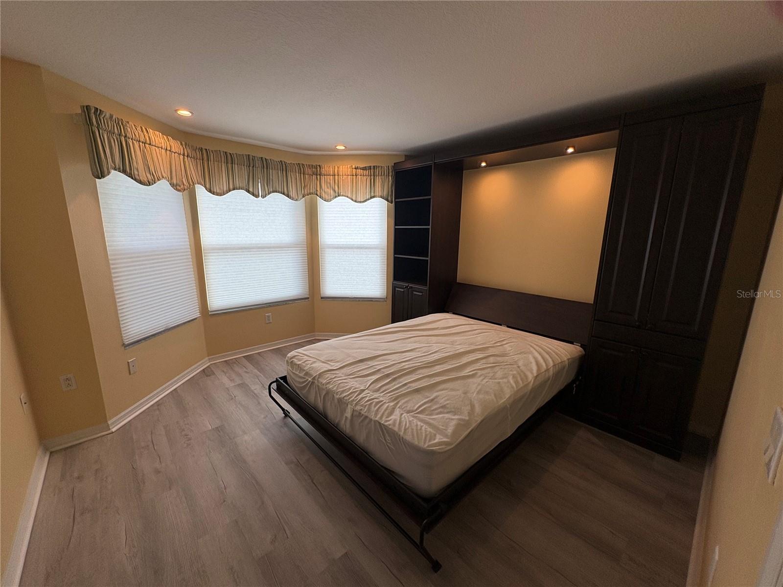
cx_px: 392
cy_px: 294
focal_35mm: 14
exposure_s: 1/134
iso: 64
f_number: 2.2
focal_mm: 2.22
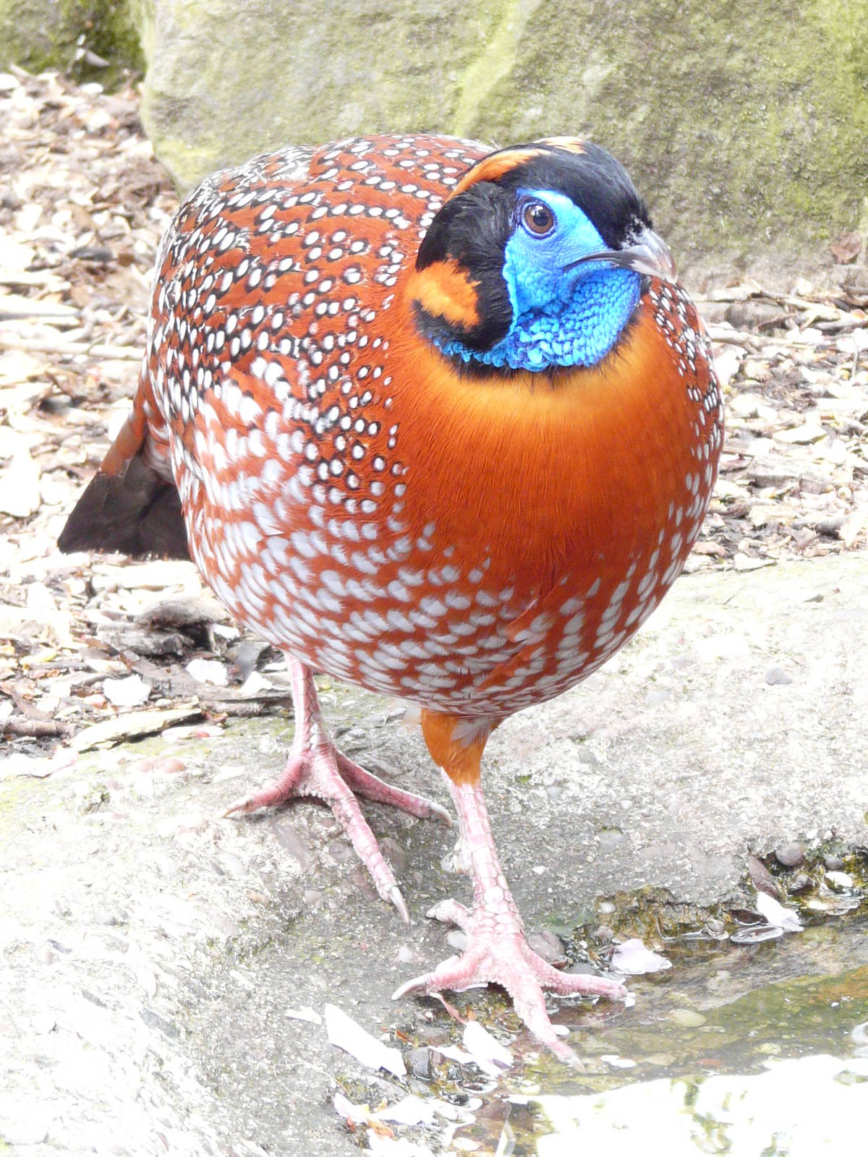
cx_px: 434
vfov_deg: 12.5
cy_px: 578
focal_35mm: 158
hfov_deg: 9.4
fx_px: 5282
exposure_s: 1/50
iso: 200
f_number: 3.6
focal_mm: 16.2
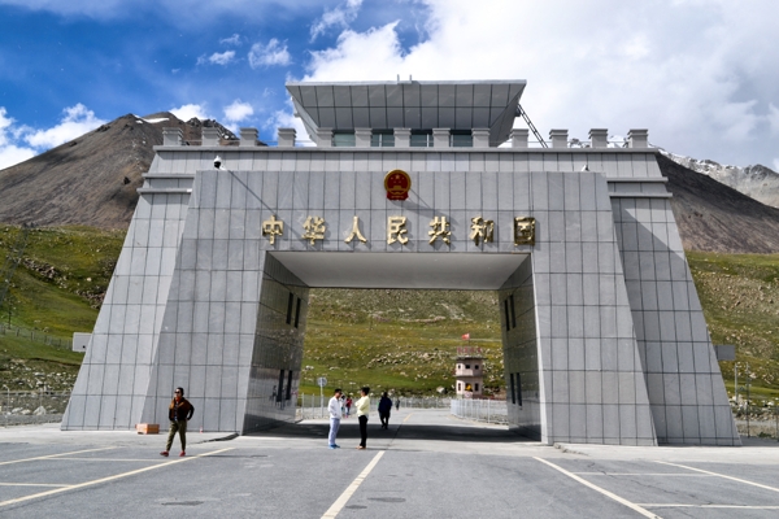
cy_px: 260
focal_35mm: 36
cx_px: 390
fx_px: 779
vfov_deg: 36.9
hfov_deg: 53.1
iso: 100
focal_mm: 24
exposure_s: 1/320
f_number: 9
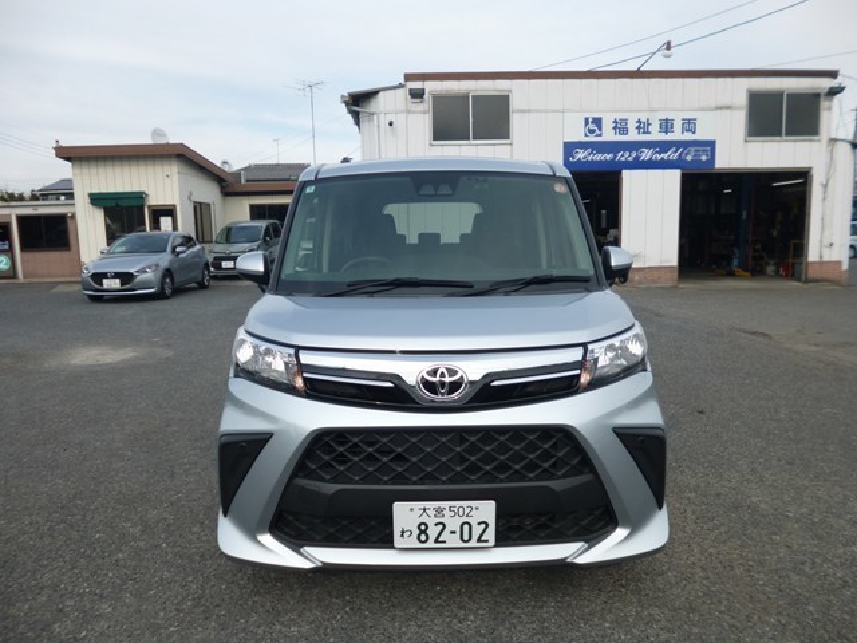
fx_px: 594
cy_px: 322
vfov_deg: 56.8
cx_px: 428
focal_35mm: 24
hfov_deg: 71.6
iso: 100
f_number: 9
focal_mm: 4.3
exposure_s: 1/160
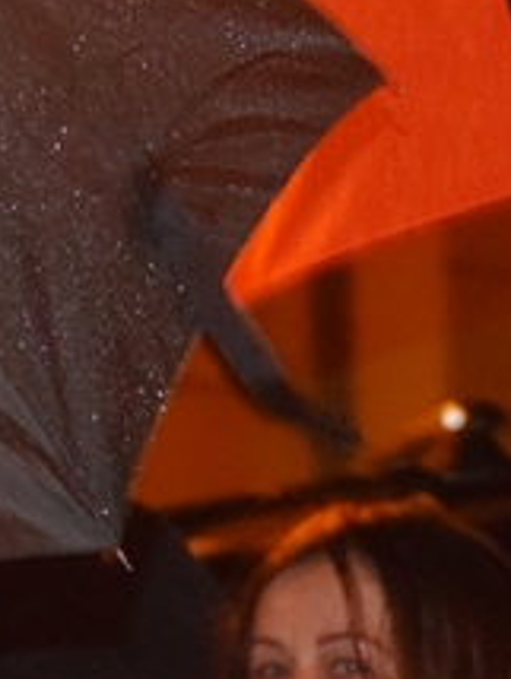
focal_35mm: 289
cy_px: 809
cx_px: 1000
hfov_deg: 5.1
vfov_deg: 6.8
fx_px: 5672
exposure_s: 1/60
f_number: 4
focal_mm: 55
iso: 3200
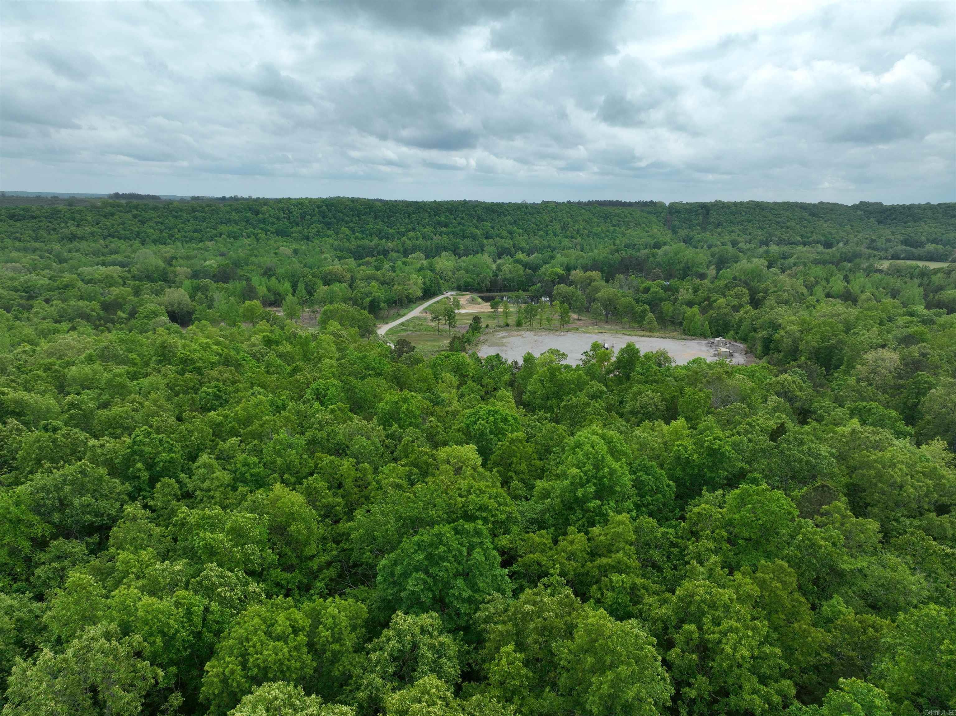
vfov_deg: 56.8
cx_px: 478
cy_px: 358
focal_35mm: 24
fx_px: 663
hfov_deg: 71.6
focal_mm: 12.29
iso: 130
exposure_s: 1/2000
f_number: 2.8
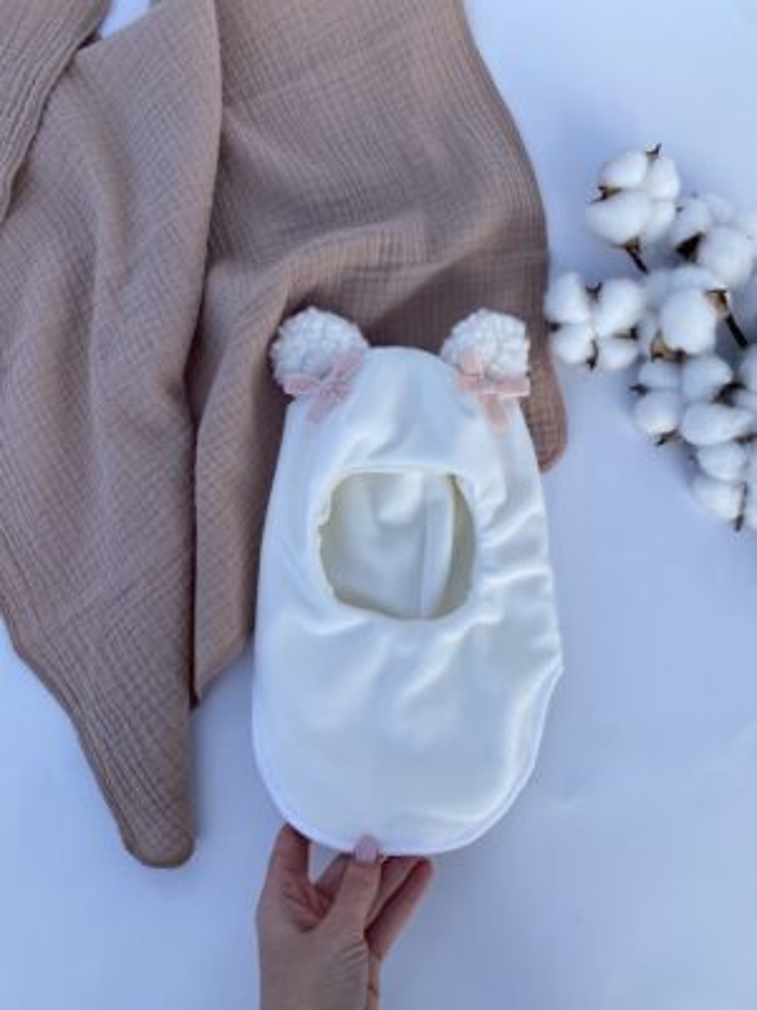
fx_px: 758
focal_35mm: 26
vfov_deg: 67.3
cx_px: 378
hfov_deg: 53.1
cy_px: 505
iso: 32
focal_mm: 4.25
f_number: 1.8
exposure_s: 1/778
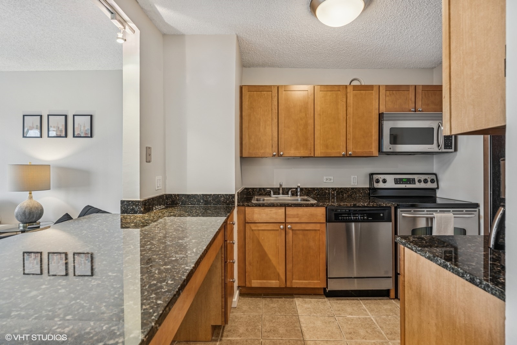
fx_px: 258
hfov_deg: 90.0
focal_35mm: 18
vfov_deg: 67.4
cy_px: 172
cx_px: 258
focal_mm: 18
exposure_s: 1/6
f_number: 8
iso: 200
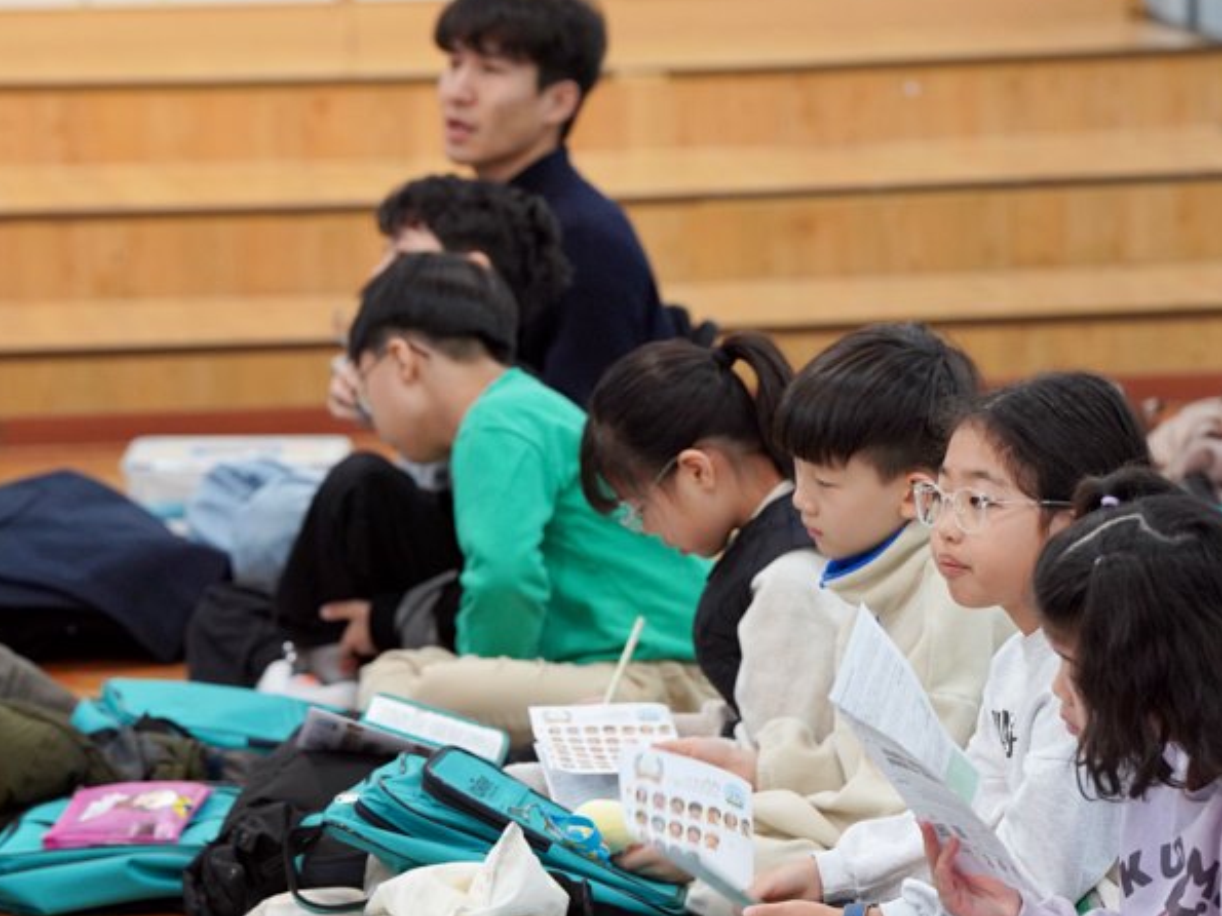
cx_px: 713
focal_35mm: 192
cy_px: 487
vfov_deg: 7.7
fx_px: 6777
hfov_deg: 10.3
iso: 2000
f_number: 4
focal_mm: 132
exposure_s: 1/160
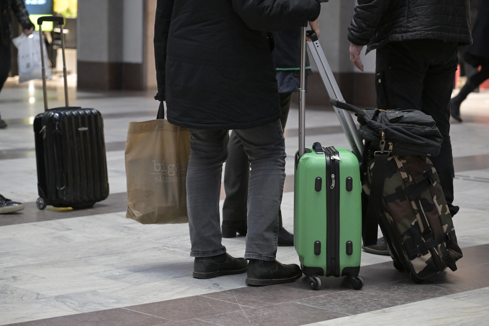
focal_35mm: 100
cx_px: 244
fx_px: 1358
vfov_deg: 13.7
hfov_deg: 20.4
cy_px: 163
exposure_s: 1/200
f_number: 4.5
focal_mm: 100
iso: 7200
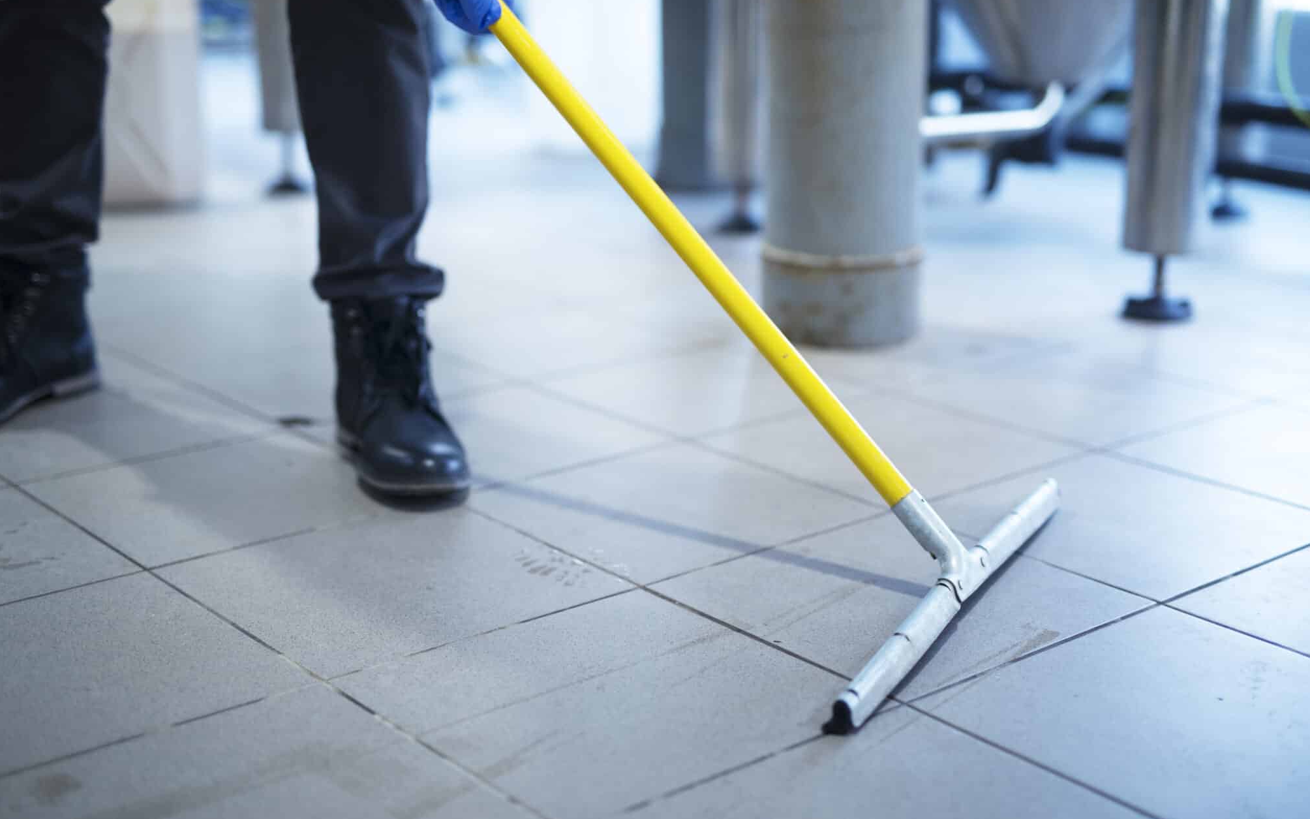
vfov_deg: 24.9
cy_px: 418
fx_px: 1856
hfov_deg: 38.9
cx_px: 666
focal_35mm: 52
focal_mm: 50
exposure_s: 1/200
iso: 500
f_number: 1.8
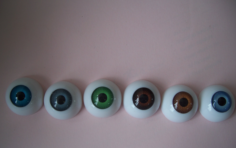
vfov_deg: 31.9
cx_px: 117
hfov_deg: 49.3
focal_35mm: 40
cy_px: 89
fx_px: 257
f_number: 2.8
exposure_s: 1/50
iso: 64
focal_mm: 7.8
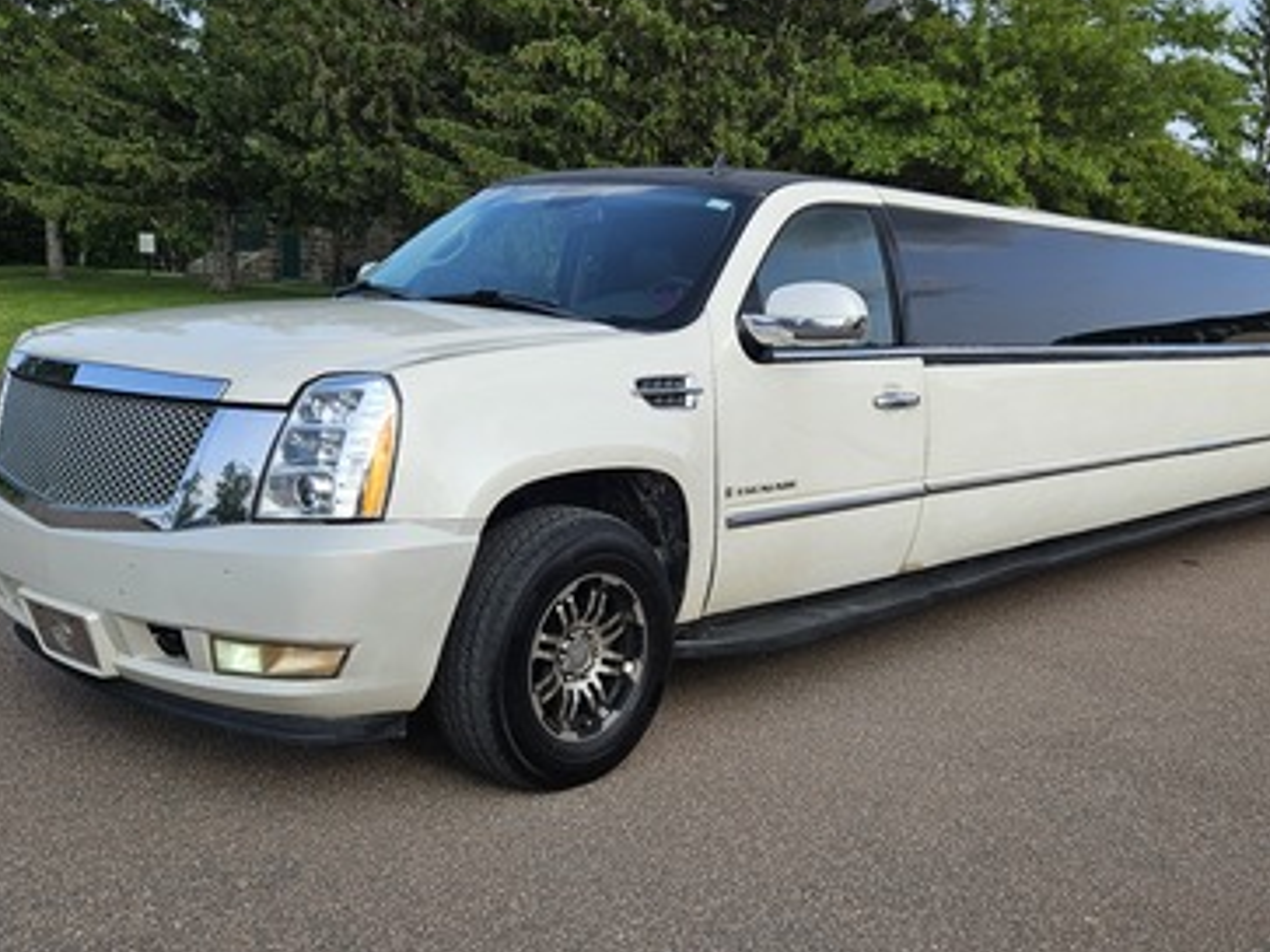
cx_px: 686
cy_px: 620
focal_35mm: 38
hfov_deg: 48.9
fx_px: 1394
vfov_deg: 37.4
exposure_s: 1/1311
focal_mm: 5.4
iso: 40
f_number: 1.8
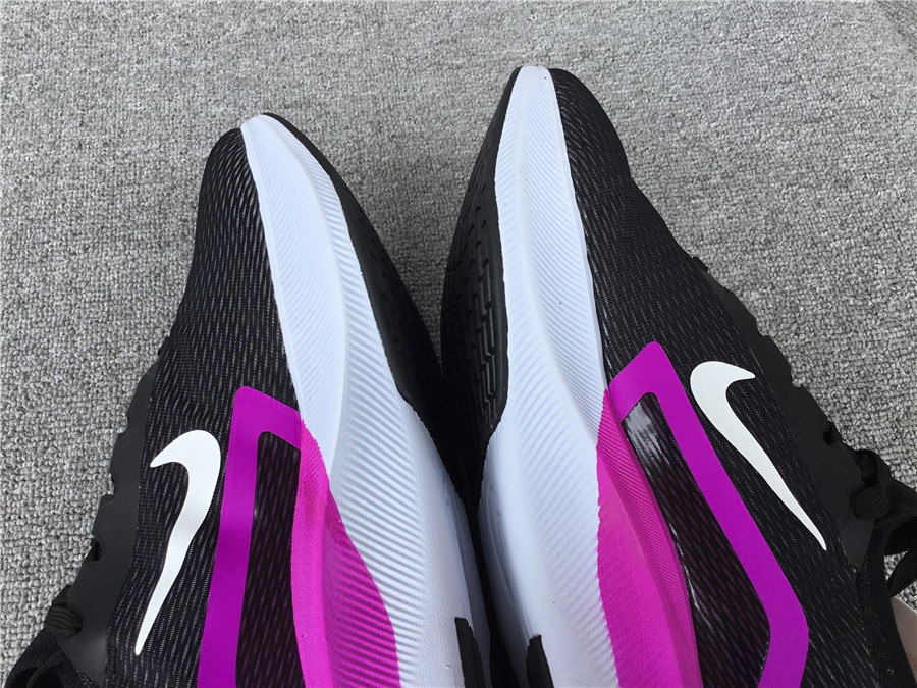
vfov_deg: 45.4
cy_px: 344
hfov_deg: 58.4
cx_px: 458
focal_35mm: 31
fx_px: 821
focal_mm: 3.3
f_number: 2.4
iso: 25
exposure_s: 1/394
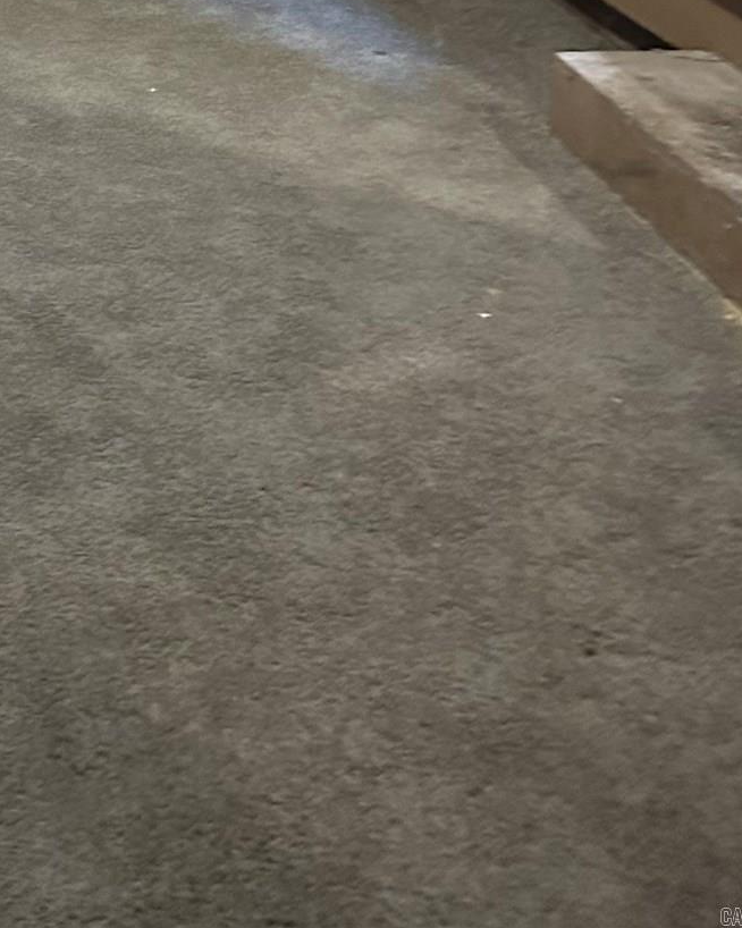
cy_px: -378
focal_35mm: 66
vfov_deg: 24.0
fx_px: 1812
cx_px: -146
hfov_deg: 21.5
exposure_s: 1/40
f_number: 1.78
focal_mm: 6.86
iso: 1000
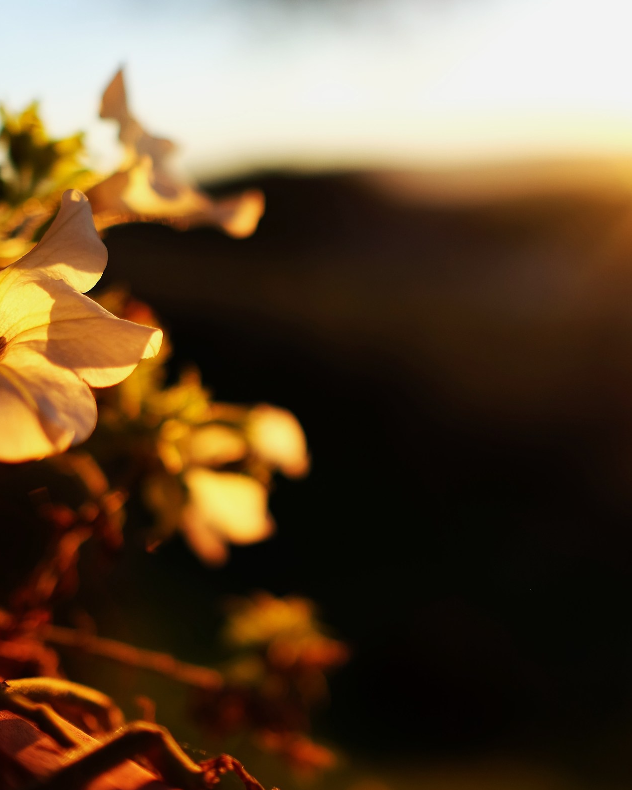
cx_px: 350
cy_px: 397
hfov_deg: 30.2
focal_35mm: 50
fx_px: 1169
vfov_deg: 37.3
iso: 200
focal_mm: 23
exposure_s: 1/500
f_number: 1.4
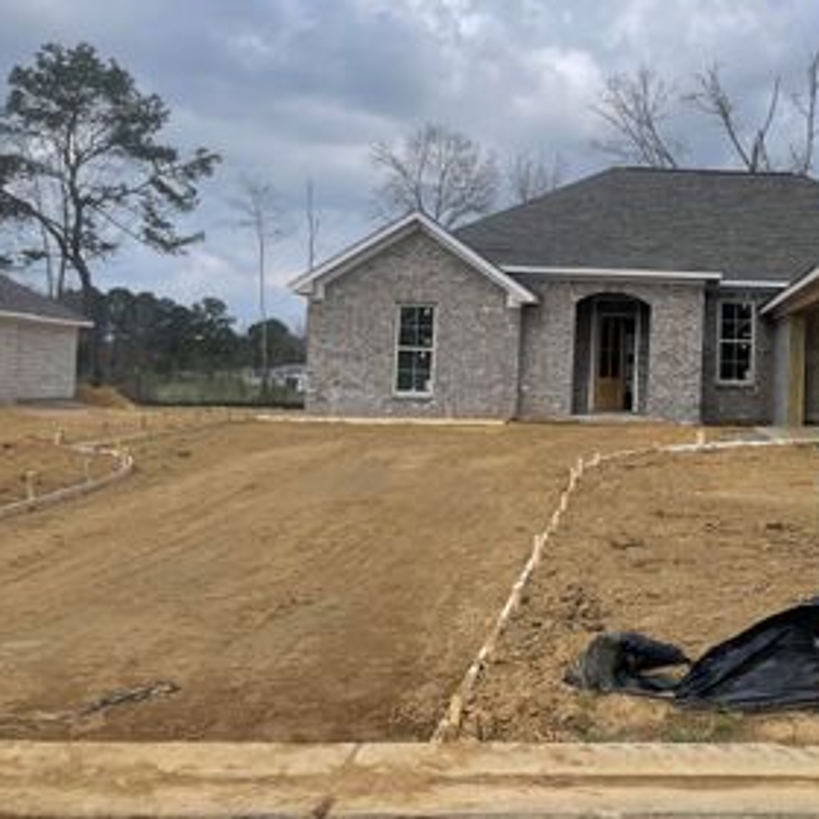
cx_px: 702
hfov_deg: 38.7
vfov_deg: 40.8
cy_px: 338
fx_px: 1097
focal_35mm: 41
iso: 32
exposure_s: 1/5291
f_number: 1.6
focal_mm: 4.2
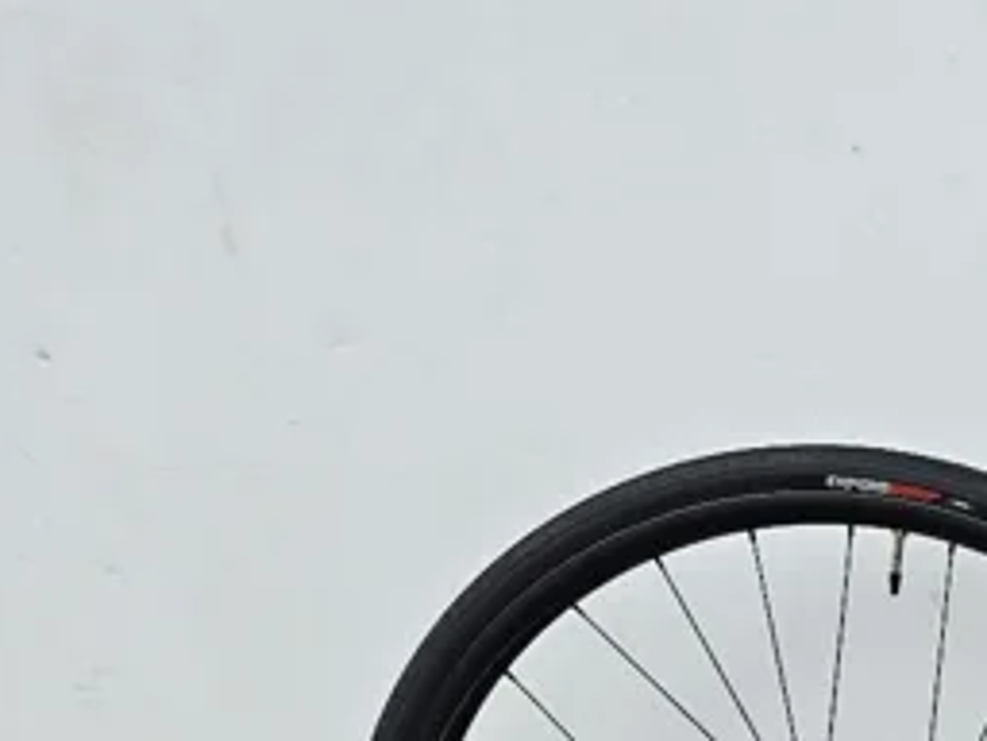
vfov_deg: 19.8
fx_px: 2053
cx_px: 1454
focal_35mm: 72
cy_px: 756
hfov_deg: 22.5
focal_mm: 5.4
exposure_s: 1/1667
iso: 25
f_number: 1.8
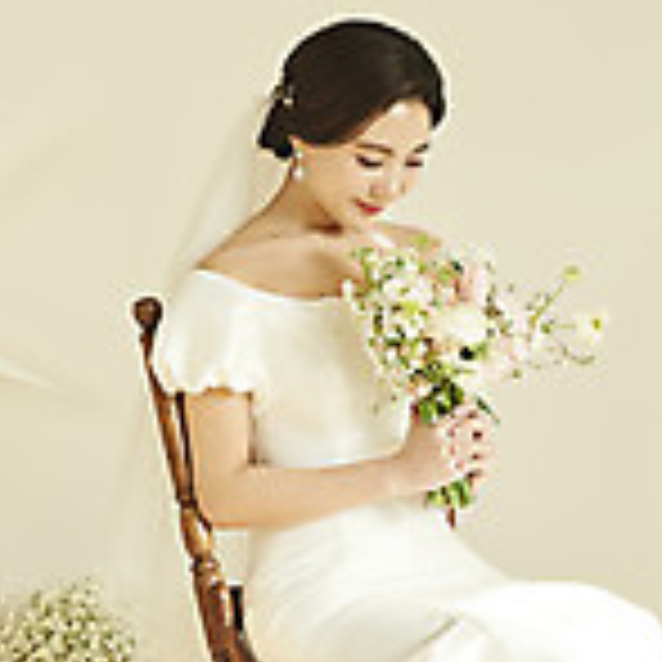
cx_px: 164
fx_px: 4262
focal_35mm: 197
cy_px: 279
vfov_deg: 8.9
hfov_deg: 8.9
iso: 250
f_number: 4
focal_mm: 85
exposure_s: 1/125
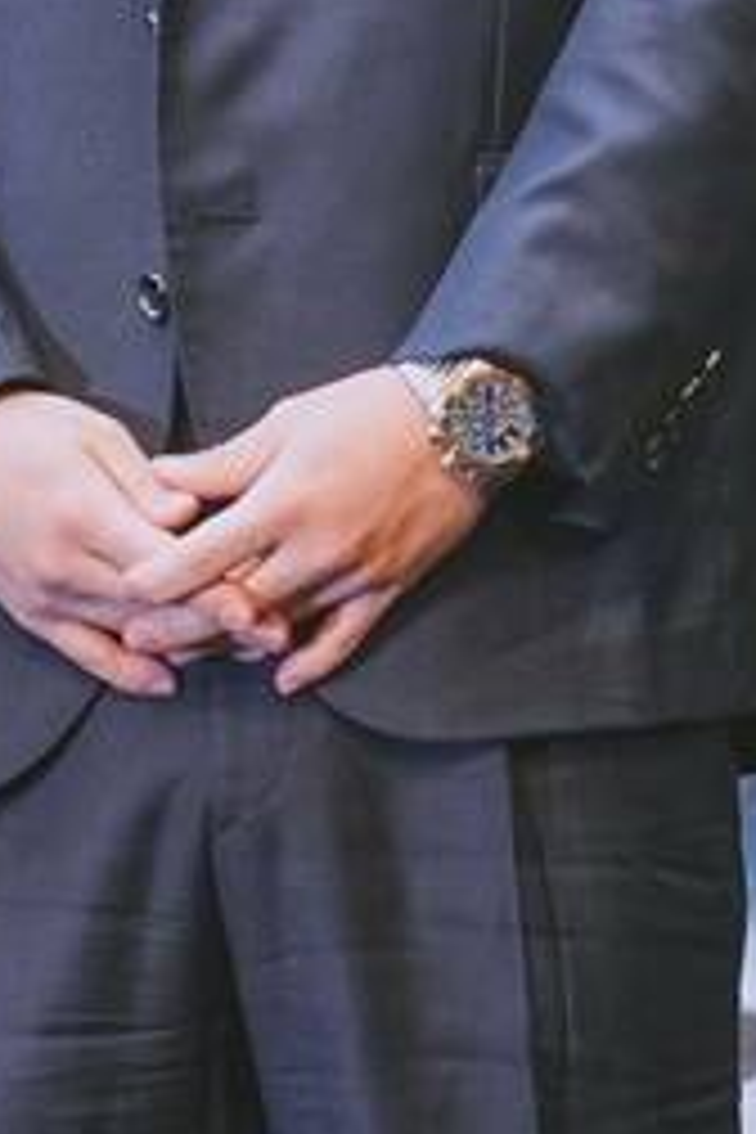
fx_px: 11402
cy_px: -180
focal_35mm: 362
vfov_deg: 5.7
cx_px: 234
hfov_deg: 3.8
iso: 640
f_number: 2
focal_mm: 70
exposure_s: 1/160
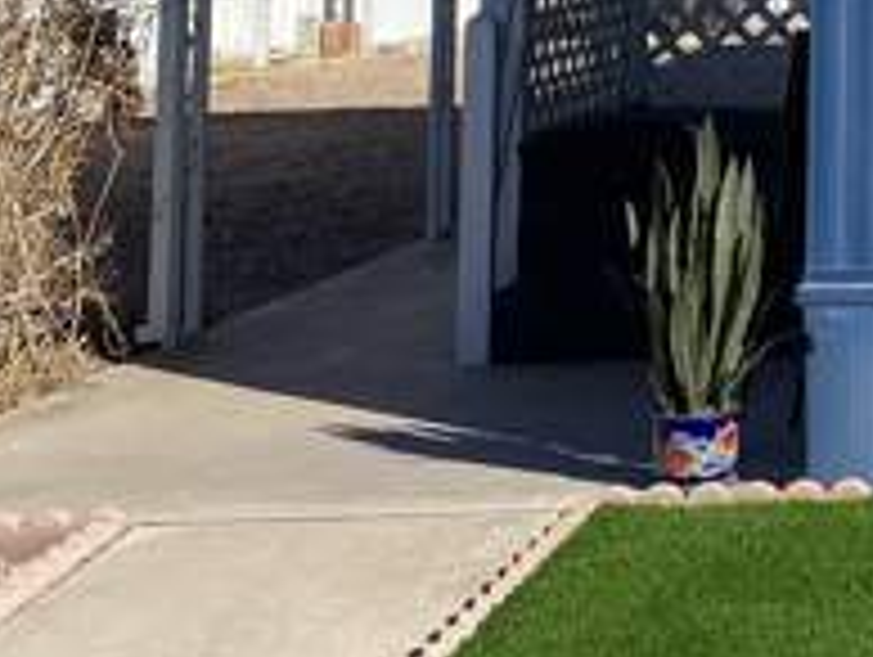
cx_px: 1782
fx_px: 2702
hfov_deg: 14.8
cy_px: -212
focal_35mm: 107
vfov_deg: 13.3
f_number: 1.8
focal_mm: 4.25
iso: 32
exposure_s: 1/3125
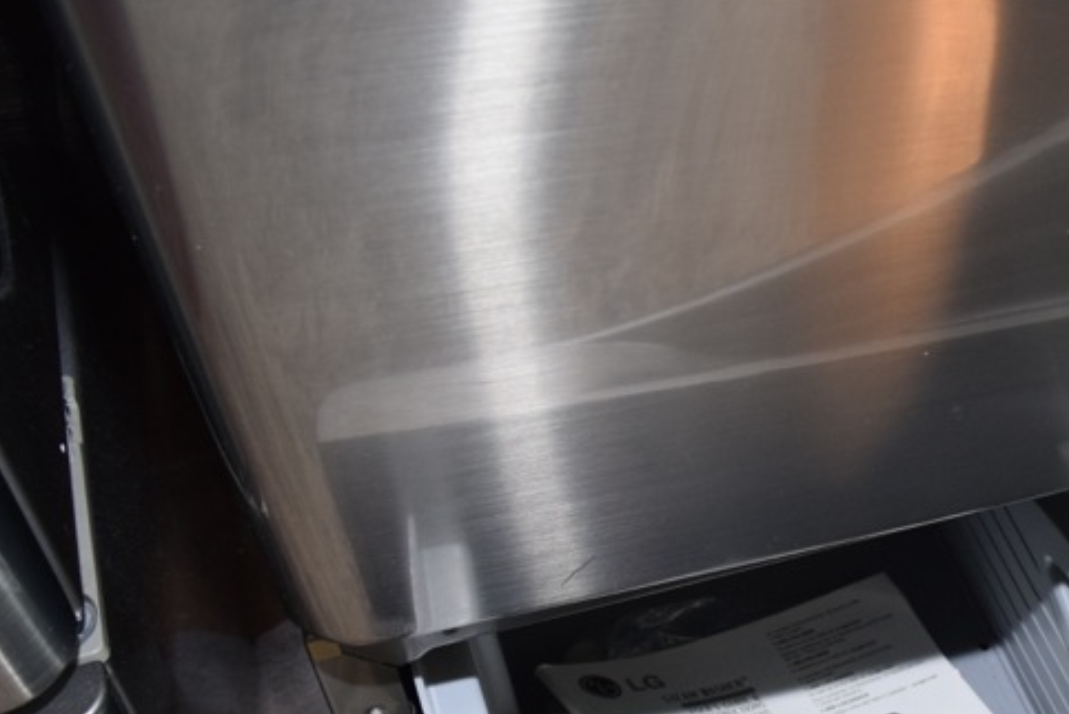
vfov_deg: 23.2
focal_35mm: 56
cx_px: 1093
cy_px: 726
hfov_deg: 32.5
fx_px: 1664
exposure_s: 1/100
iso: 720
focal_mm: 18
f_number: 5
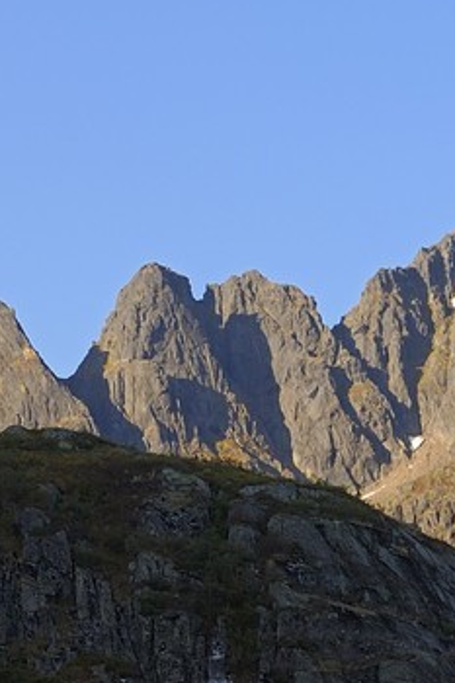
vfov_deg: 7.5
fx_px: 5029
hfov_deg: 5.2
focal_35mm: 265
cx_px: 492
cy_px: 1331
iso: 200
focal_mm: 58
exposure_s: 1/160
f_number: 9
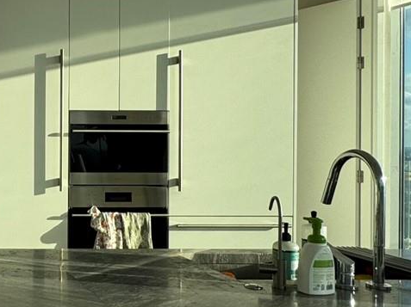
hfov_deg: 33.3
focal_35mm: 47
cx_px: -78
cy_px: 142
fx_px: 558
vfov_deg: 30.8
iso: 40
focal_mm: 2.22
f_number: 2.2
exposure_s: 1/518
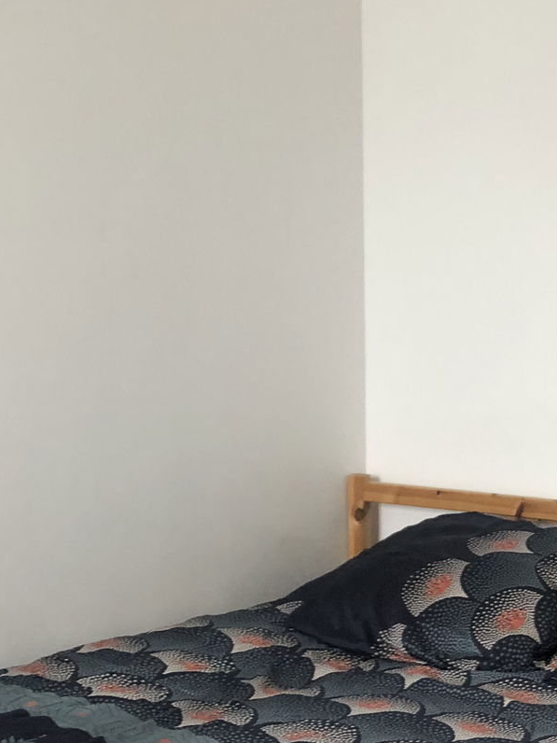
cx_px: 616
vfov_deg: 25.8
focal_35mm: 75
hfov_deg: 18.8
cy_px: 512
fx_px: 1609
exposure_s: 1/17
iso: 40
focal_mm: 3.99
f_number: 1.8
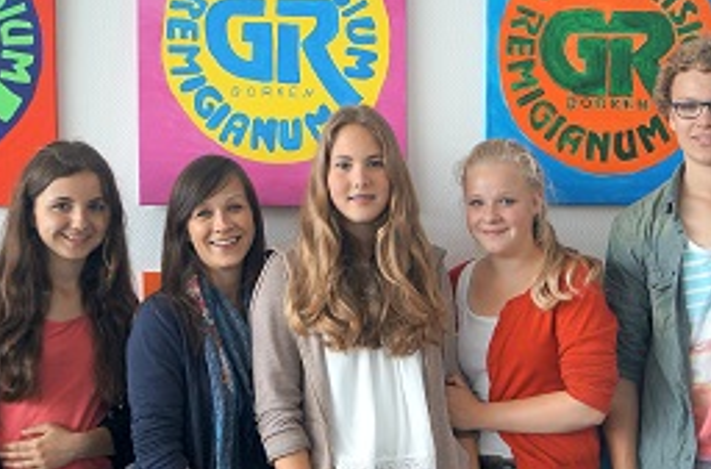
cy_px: 351
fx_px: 1201
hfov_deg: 32.6
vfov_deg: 21.9
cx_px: 489
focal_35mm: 61
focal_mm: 26
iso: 500
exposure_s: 1/160
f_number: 4
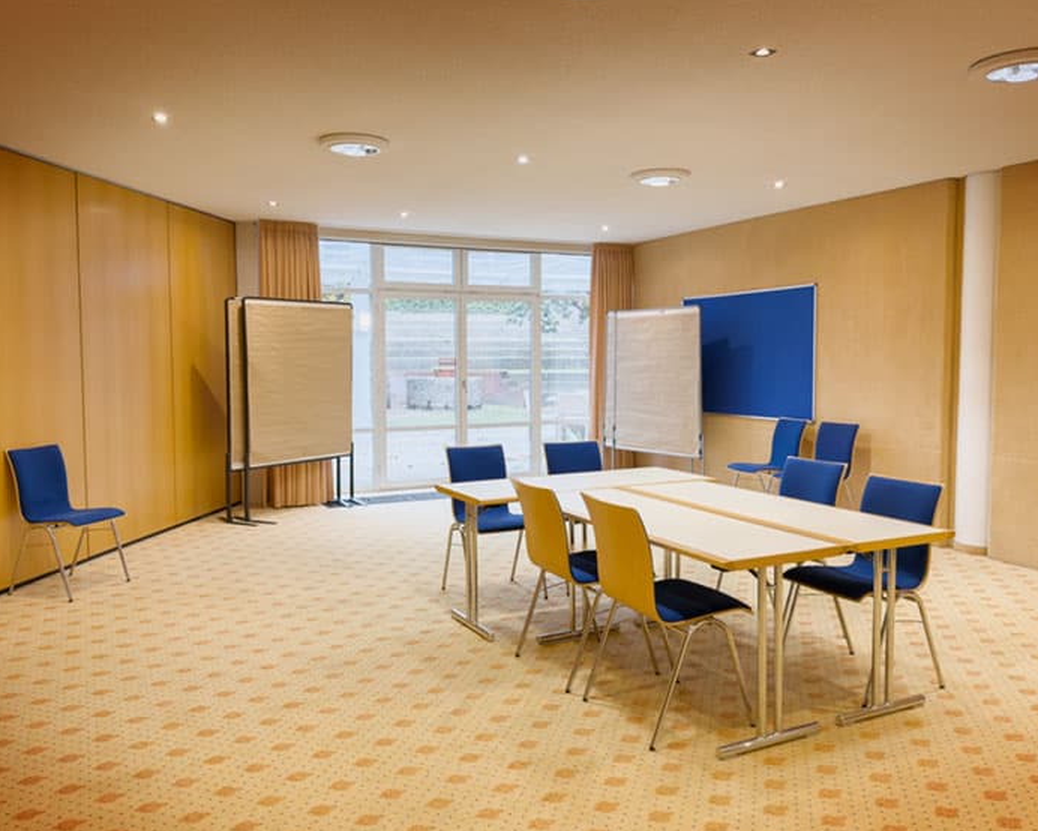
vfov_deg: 54.9
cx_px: 500
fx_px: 799
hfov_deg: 66.0
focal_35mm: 26
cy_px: 405
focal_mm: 6.76
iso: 125
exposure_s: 1/50
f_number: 1.8
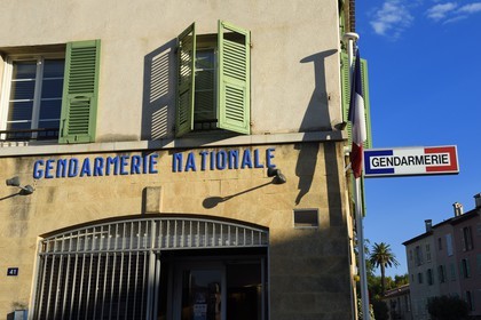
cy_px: 160
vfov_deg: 30.5
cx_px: 240
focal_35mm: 44
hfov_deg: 44.5
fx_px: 588
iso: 400
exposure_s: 1/200
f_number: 18
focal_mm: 44
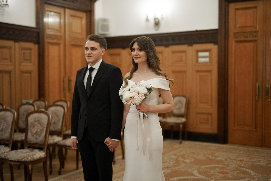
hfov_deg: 39.6
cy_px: 90
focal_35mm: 50
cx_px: 136
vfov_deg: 27.0
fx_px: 376
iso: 640
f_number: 1.4
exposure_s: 1/500
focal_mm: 50
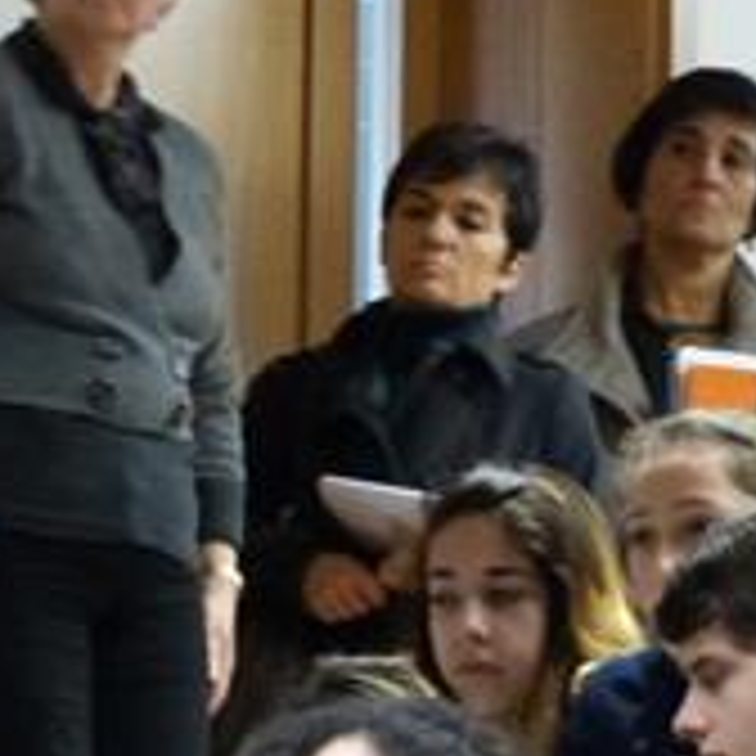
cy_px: 878
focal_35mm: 412
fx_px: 10180
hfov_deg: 4.3
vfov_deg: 4.2
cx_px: 158
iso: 800
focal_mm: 21.9
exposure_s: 1/25
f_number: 3.6
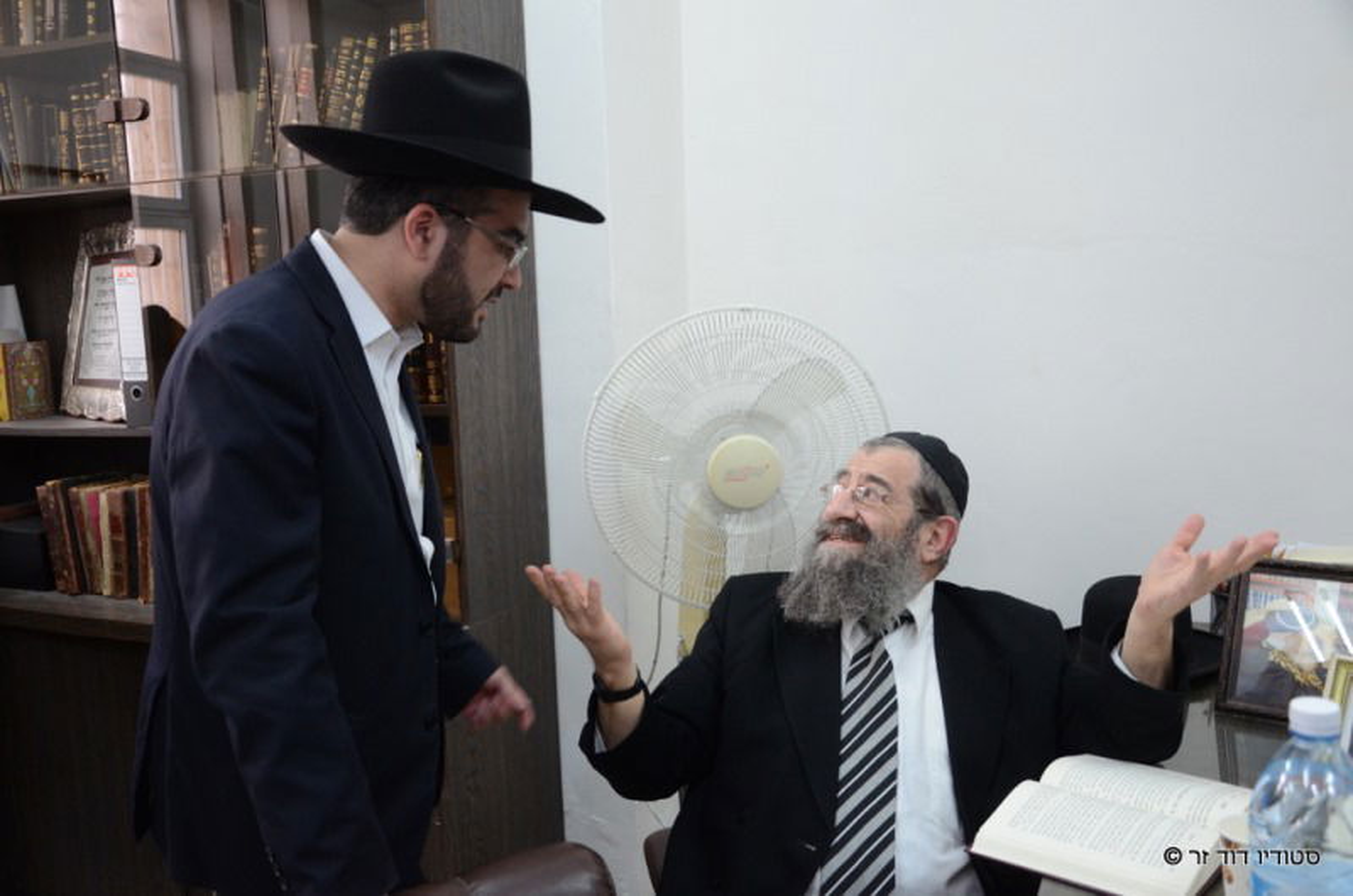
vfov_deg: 39.8
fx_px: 1238
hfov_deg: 57.3
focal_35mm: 33
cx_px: 676
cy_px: 448
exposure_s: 1/80
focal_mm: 22
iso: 1000
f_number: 4
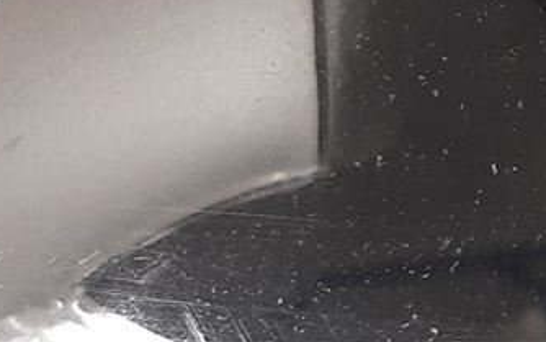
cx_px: 736
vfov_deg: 7.8
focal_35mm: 169
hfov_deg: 12.0
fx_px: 2516
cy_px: 136
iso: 125
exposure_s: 1/50
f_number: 1.7
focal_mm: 3.93
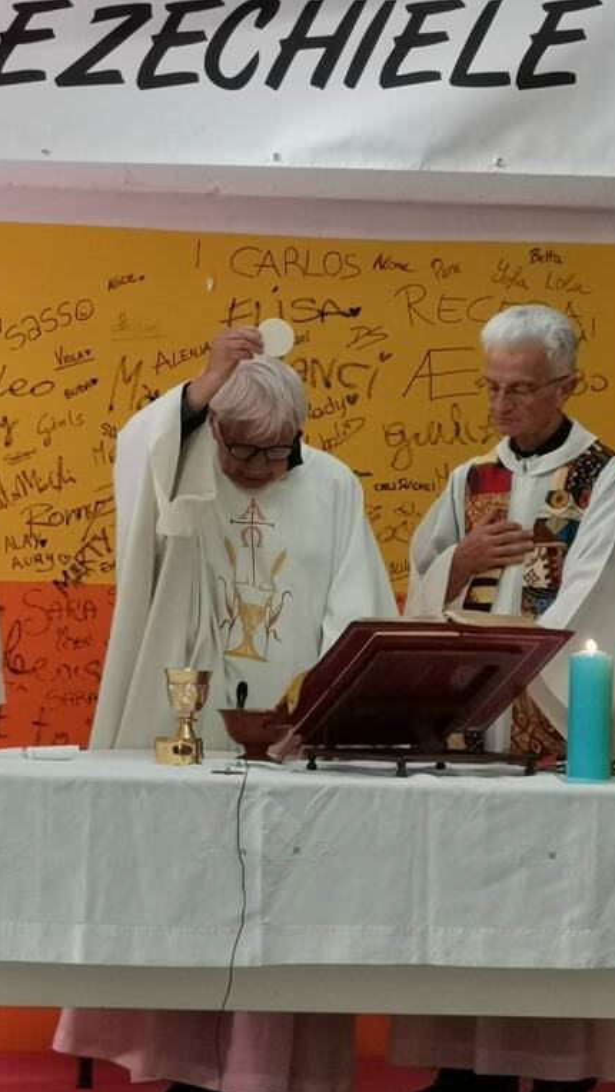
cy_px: 547
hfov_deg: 9.6
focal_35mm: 126
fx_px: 3651
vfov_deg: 17.0
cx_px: 225
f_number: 1.8
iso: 160
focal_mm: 4.75
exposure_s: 1/100
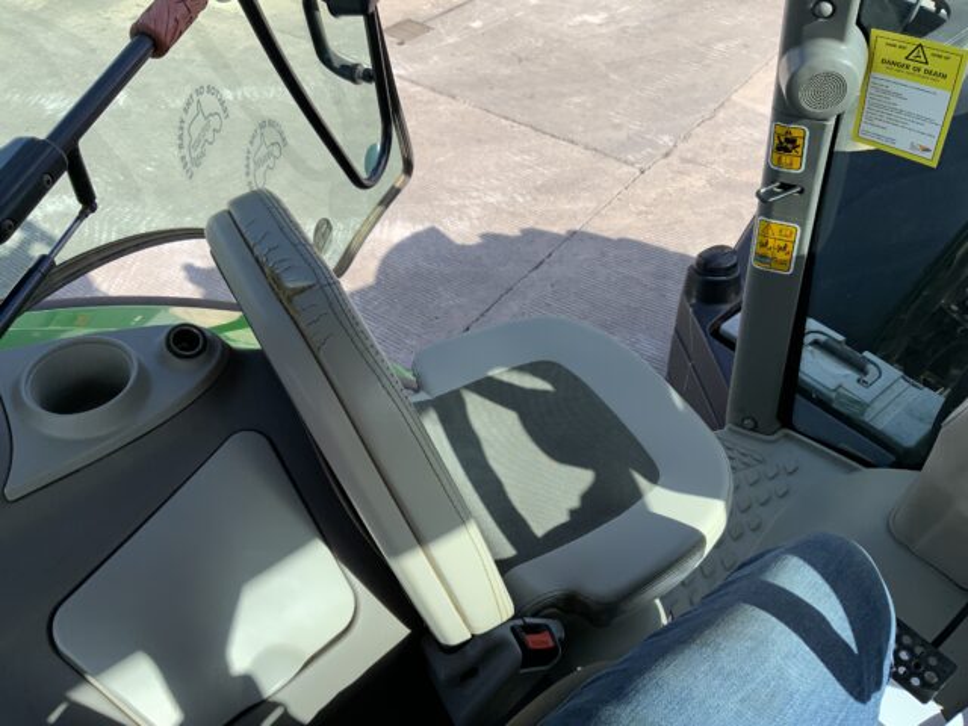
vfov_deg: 48.2
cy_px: 363
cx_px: 484
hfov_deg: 61.7
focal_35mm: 29
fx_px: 811
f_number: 1.8
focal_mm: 3
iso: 16
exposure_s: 1/855
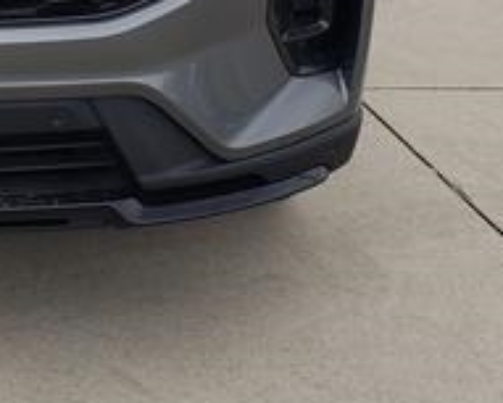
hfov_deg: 20.1
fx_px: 1266
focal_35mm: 85
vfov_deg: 16.7
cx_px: -195
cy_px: -169
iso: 50
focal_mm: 4.3
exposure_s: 1/529
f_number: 2.4
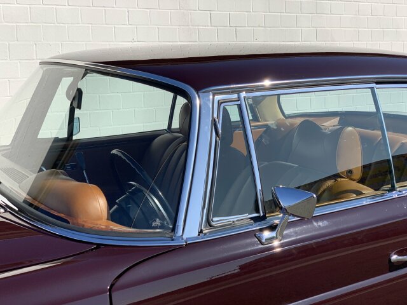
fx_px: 611
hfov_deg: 36.8
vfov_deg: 28.0
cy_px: 152
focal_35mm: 52
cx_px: 204
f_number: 2.4
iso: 16
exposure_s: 1/1410
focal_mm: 6
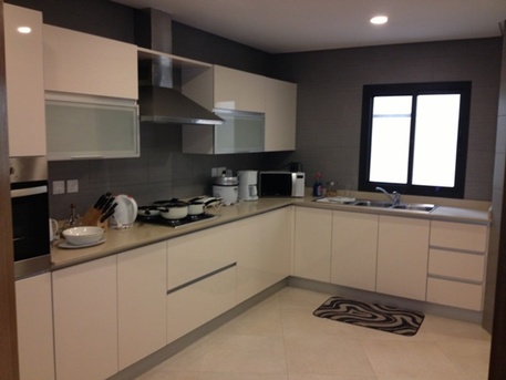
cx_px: 253
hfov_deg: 52.6
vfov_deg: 40.7
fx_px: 512
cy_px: 190
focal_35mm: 35
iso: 160
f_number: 2.4
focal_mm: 4.28
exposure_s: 1/20
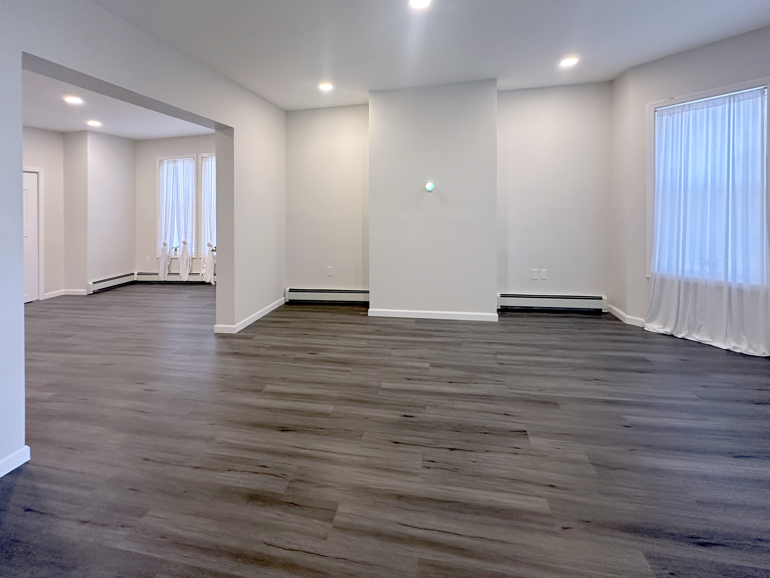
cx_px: 385
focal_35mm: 14
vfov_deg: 85.7
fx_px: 311
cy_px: 289
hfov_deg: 102.1
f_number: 2.2
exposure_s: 1/60
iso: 160
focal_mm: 2.22
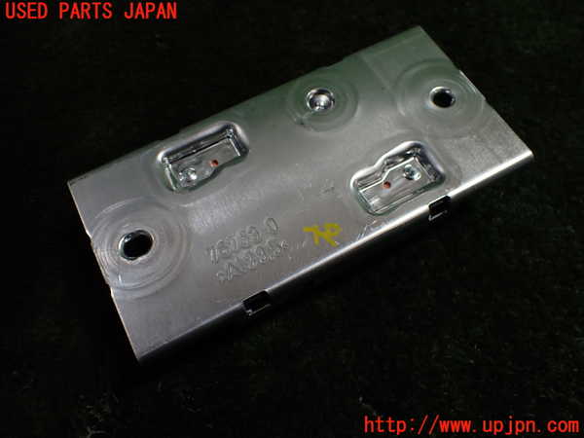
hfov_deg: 60.0
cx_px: 292
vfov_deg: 46.8
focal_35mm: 30
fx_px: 506
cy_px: 219
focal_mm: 5.4
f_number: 2.3
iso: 200
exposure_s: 1/125
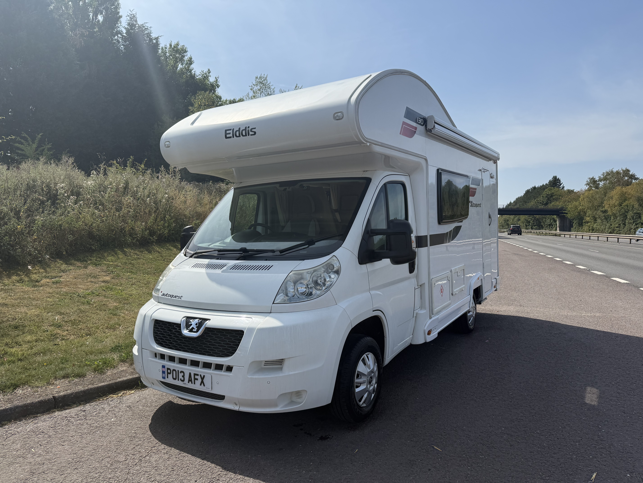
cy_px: 242
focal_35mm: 24
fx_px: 446
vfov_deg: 56.8
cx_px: 322
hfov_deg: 71.6
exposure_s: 1/6711
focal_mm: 6.76
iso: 80
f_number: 1.78
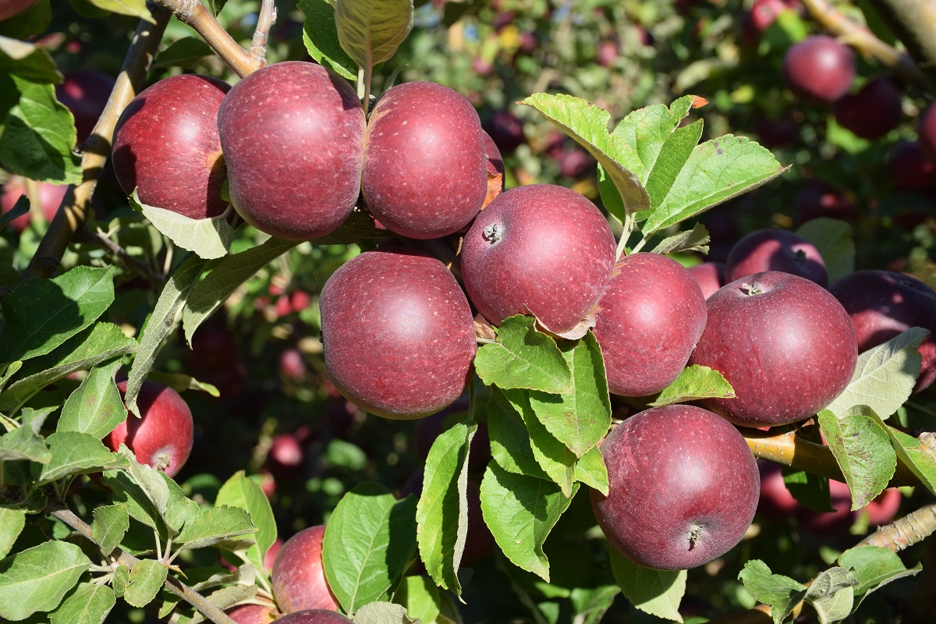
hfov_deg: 33.4
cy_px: 312
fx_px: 1560
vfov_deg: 22.6
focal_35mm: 60
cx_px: 468
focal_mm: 40
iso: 200
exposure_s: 1/320
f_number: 9
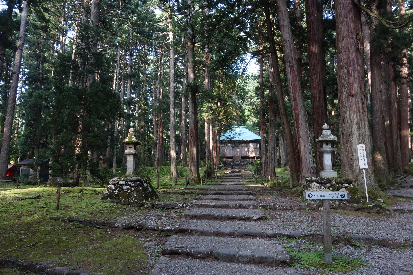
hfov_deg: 65.5
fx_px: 321
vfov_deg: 46.4
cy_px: 138
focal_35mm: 28
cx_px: 206
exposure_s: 1/30
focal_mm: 10.4
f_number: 8
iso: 500
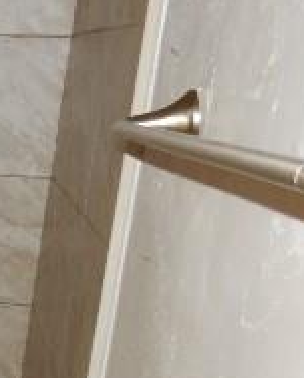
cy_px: 408
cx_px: -312
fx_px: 931
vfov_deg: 21.8
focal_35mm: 83
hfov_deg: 15.0
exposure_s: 1/30
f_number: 3.7
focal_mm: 4.5
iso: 200
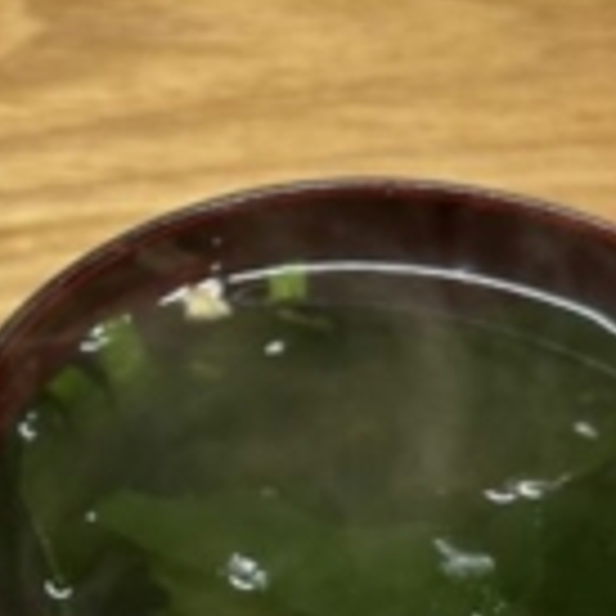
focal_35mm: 107
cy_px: 710
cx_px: -337
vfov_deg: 15.7
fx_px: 2154
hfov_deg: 15.0
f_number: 1.5
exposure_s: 1/121
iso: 80
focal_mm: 5.7
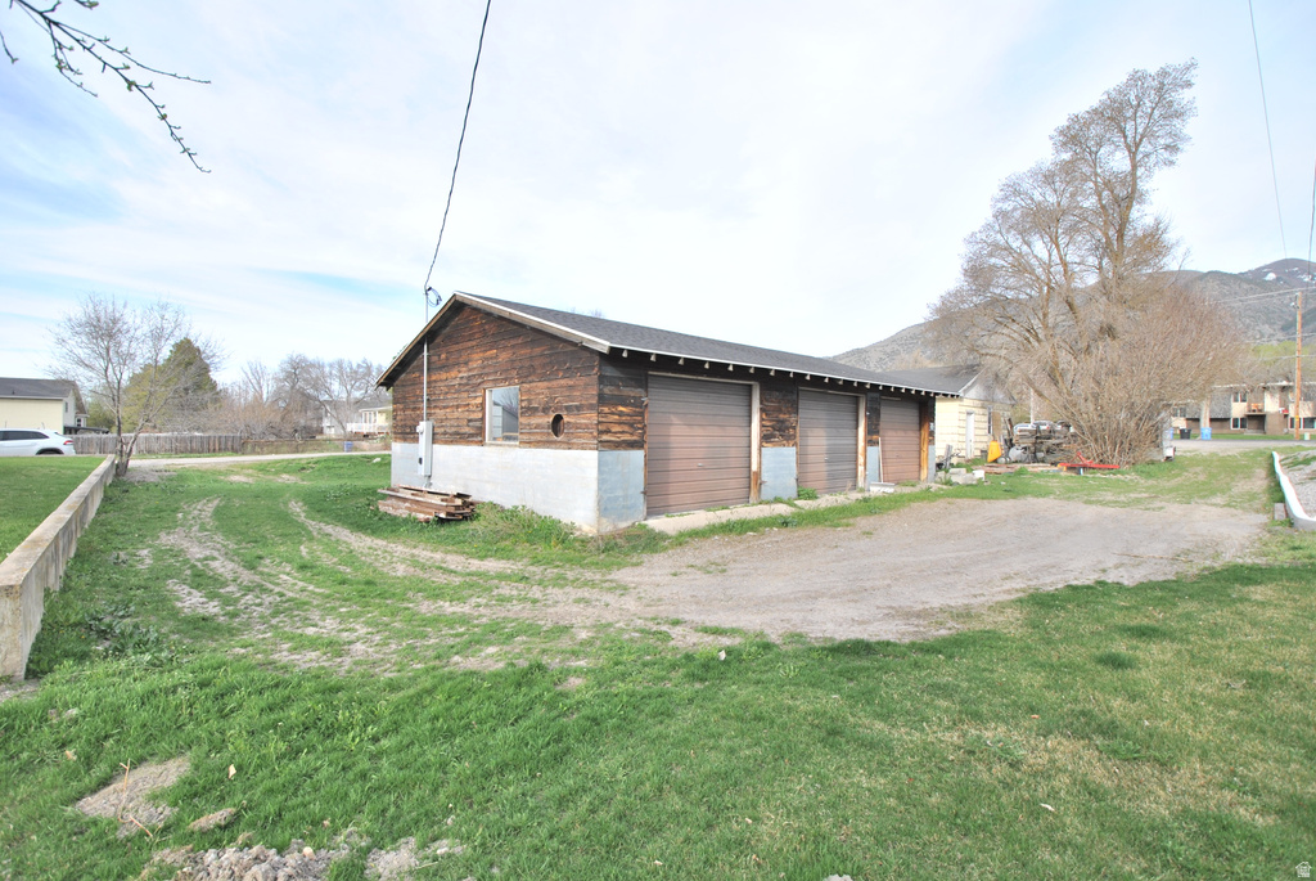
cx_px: 658
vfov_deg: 77.5
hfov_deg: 100.3
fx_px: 549
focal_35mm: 15
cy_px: 440
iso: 100
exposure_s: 1/160
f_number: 6.3
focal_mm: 10
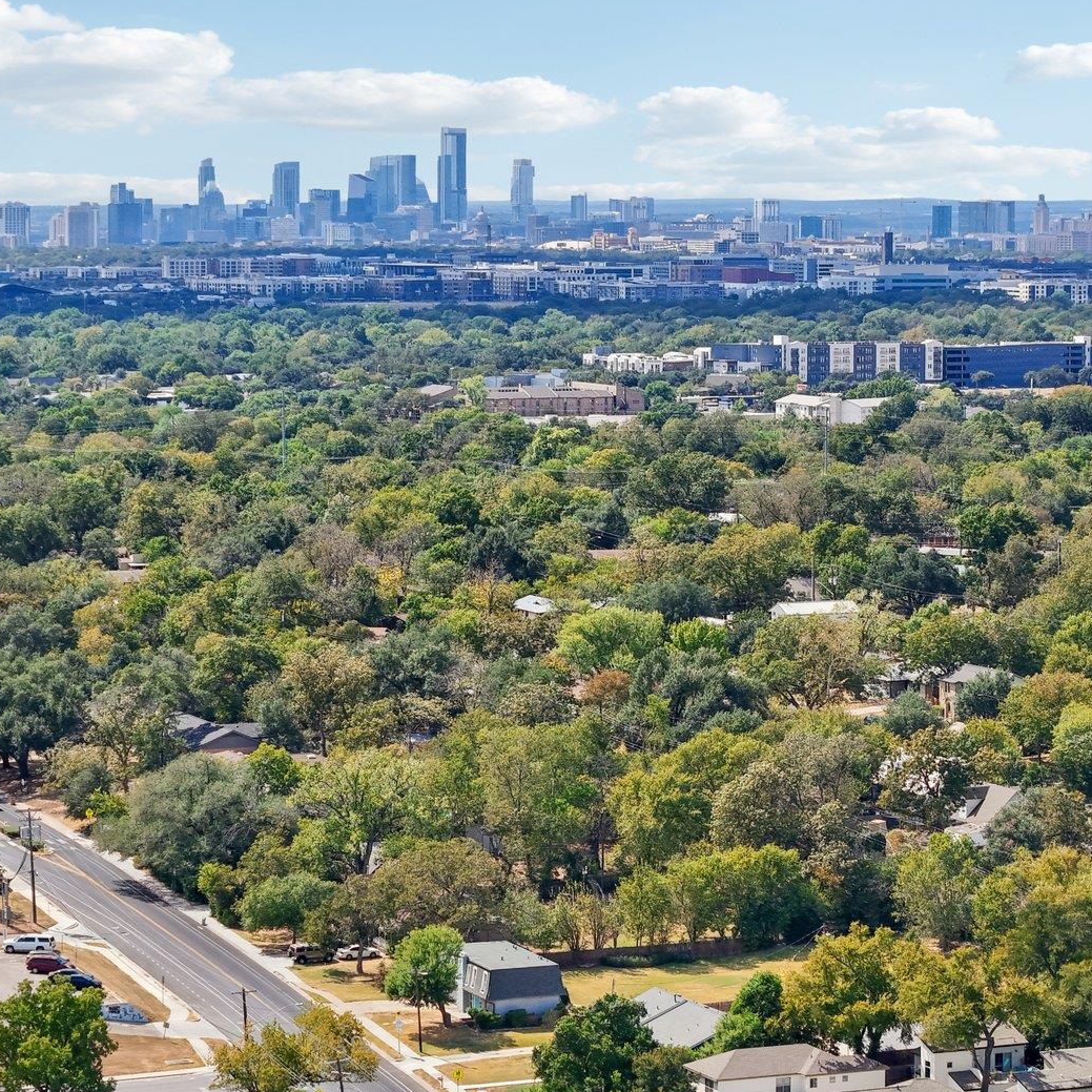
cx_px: 624
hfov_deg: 14.3
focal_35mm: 122
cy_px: 594
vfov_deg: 14.3
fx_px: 4354
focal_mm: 19.4
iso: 110
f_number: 2.8
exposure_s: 1/1250
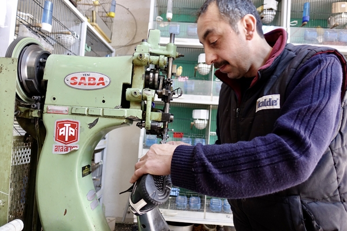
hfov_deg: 73.7
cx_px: 174
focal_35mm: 24
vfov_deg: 53.1
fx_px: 231
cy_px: 116
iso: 400
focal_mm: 8.8
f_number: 1.8
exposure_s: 1/30
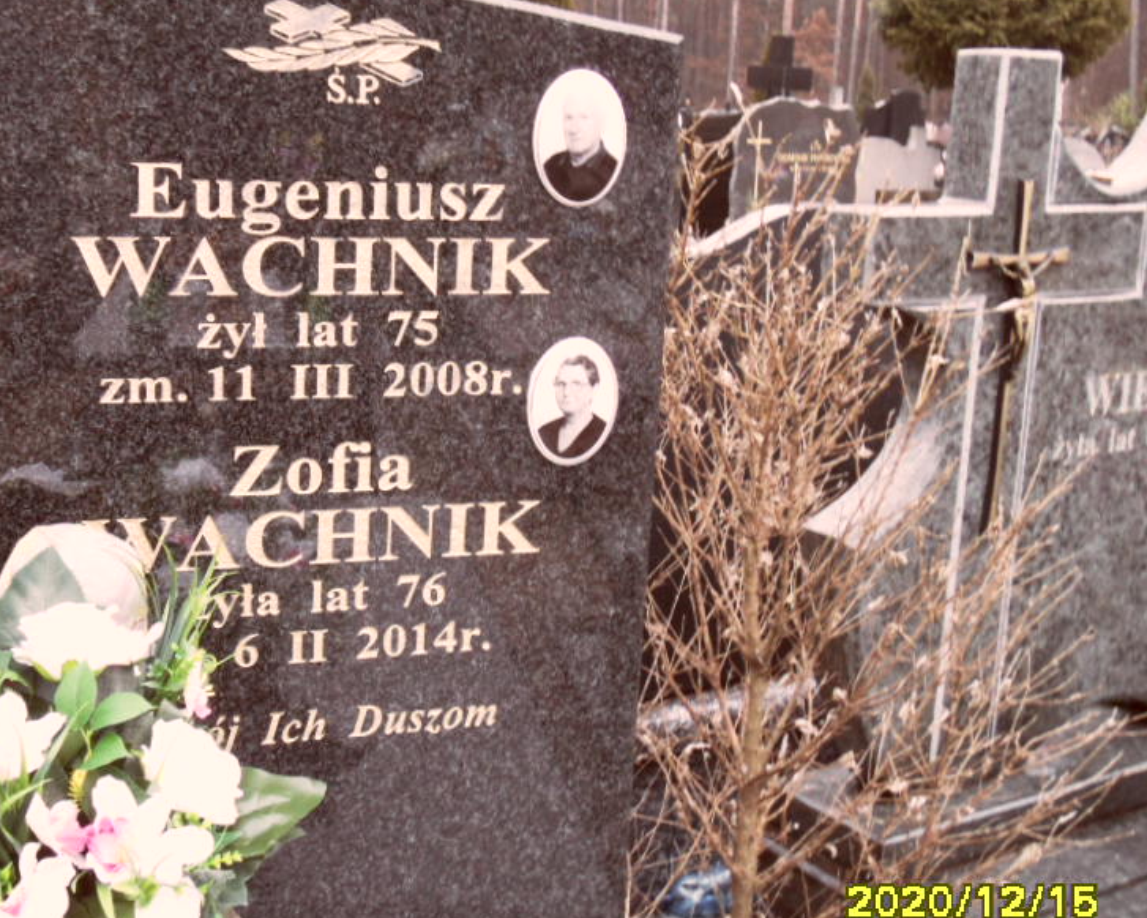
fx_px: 1494
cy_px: 421
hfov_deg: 41.4
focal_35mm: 44
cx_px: 366
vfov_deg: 34.1
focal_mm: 5.3
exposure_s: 1/30
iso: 160
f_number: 3.4
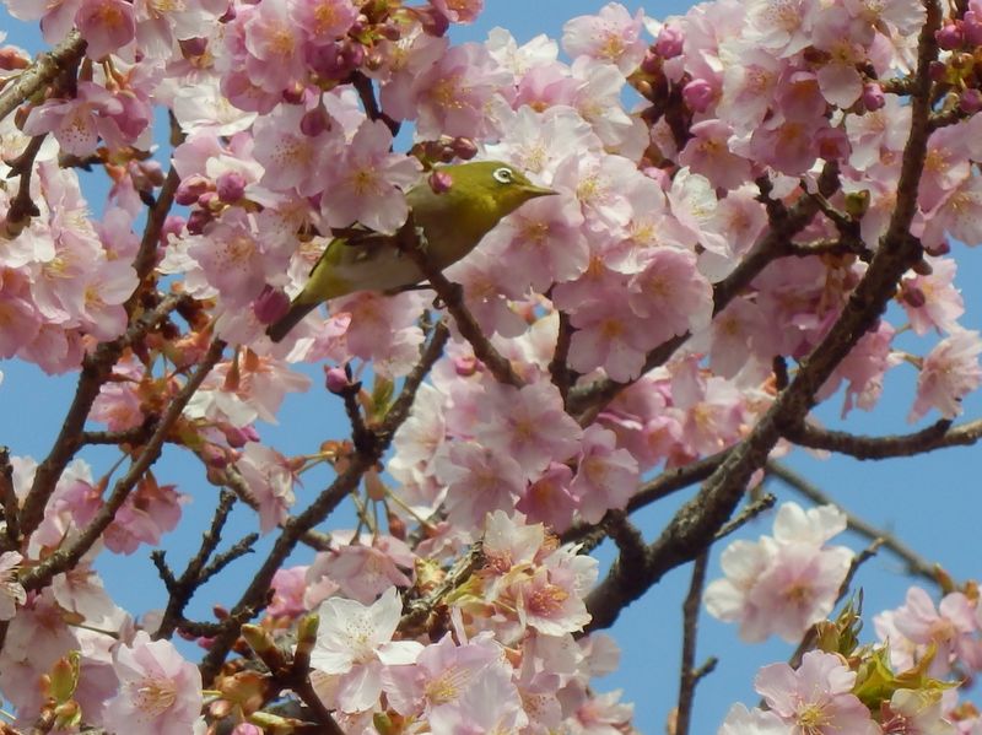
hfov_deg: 8.3
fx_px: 6804
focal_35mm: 240
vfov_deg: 6.2
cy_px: 368
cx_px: 491
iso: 80
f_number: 5.8
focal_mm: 42.5
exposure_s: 1/250
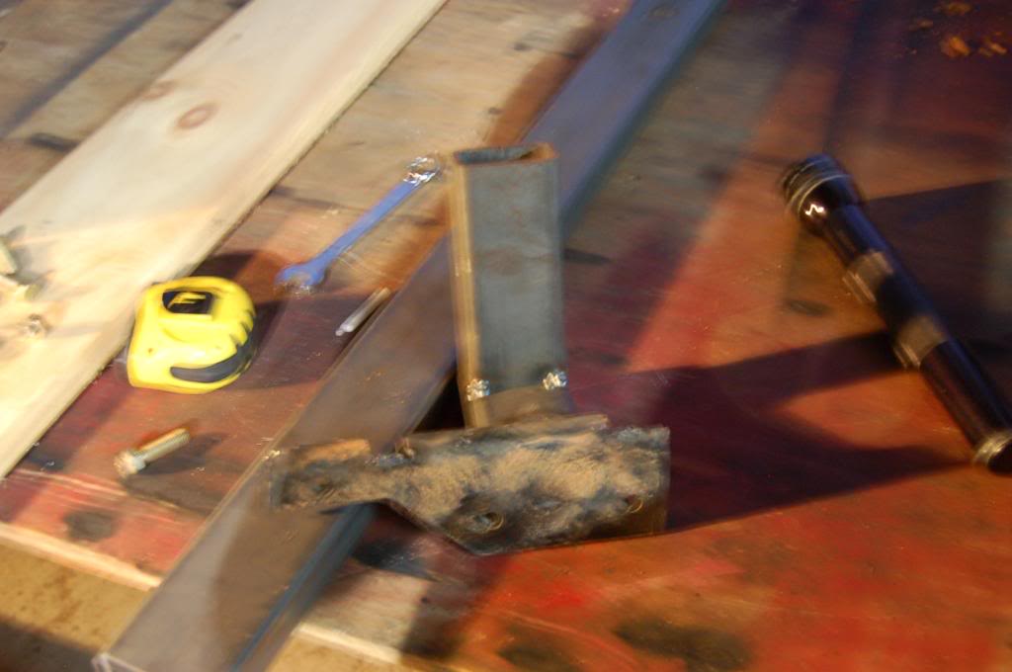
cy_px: 336
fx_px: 1179
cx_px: 506
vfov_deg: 31.8
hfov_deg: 46.5
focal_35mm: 42
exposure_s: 1/2
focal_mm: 28
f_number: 4.2
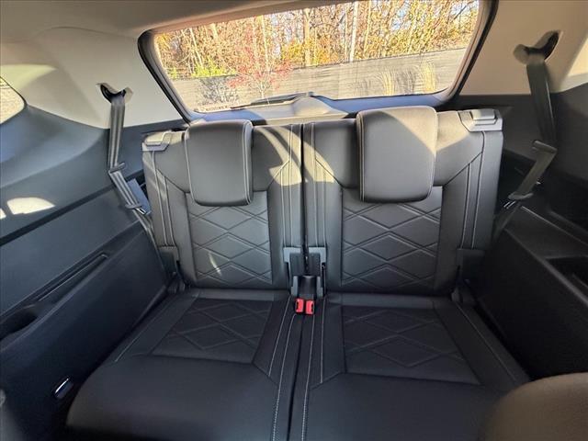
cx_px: 294
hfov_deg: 102.1
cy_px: 220
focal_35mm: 14
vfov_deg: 85.7
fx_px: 238
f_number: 2.2
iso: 400
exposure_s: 1/60
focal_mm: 2.22
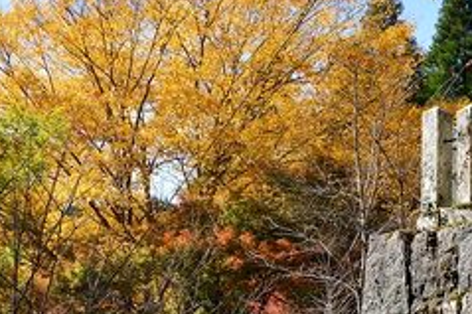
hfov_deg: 23.0
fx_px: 1140
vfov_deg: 15.6
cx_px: 79
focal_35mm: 87
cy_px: 248
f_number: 6.3
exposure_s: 1/160
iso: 100
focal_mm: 32
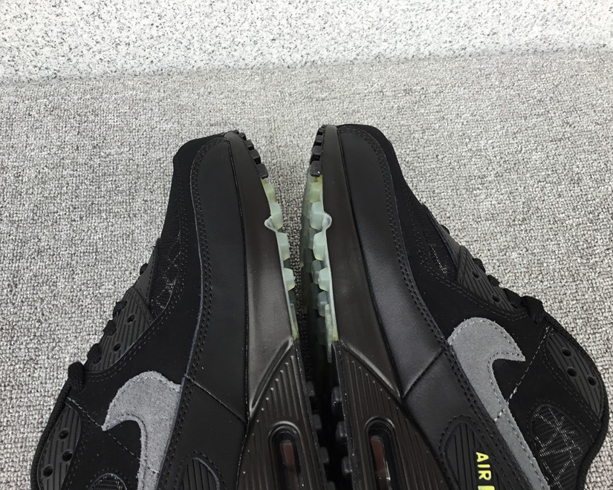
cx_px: 302
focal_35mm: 33
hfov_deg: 54.2
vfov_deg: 44.5
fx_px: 599
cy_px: 243
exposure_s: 1/100
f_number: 2.4
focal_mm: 3.3
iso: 25
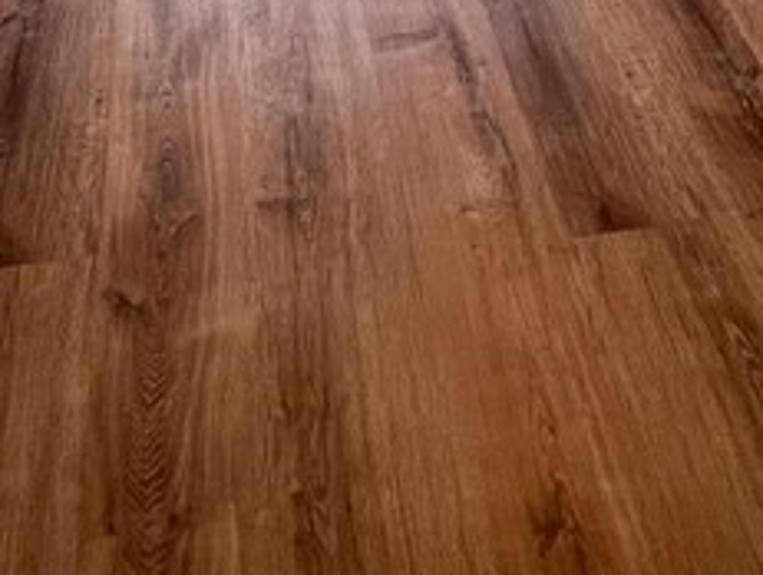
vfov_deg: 22.7
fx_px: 1016
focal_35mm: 46
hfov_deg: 41.2
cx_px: 378
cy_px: -380
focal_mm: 1.57
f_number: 1.8
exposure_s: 1/120
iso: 200
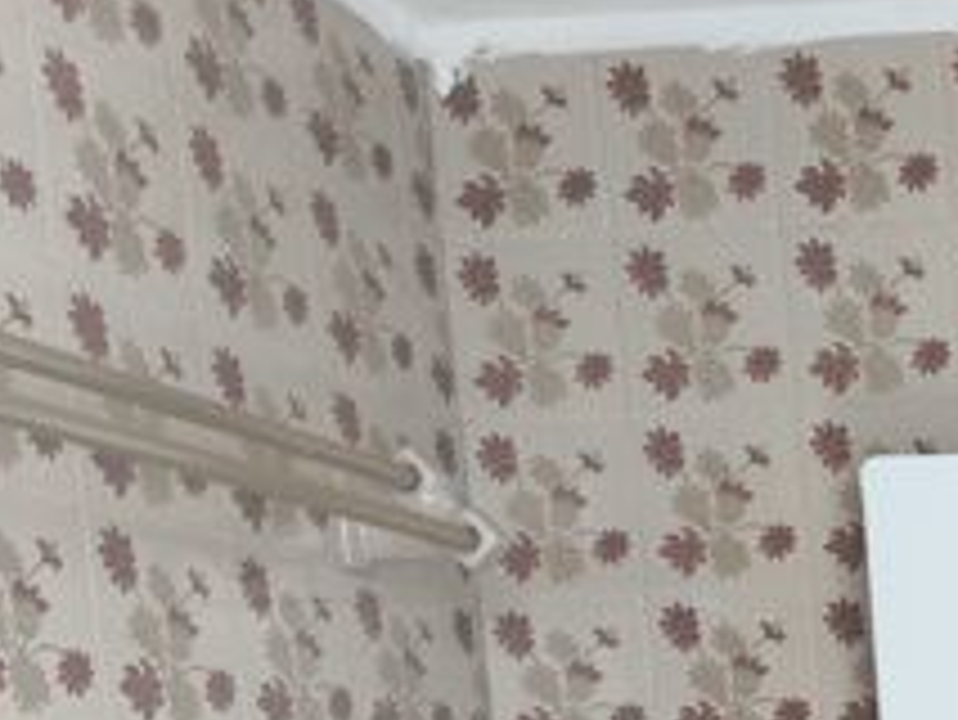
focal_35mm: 76
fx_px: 2104
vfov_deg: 17.2
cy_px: 1138
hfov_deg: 21.2
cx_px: 1473
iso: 125
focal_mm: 5.35
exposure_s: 1/100
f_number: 1.7
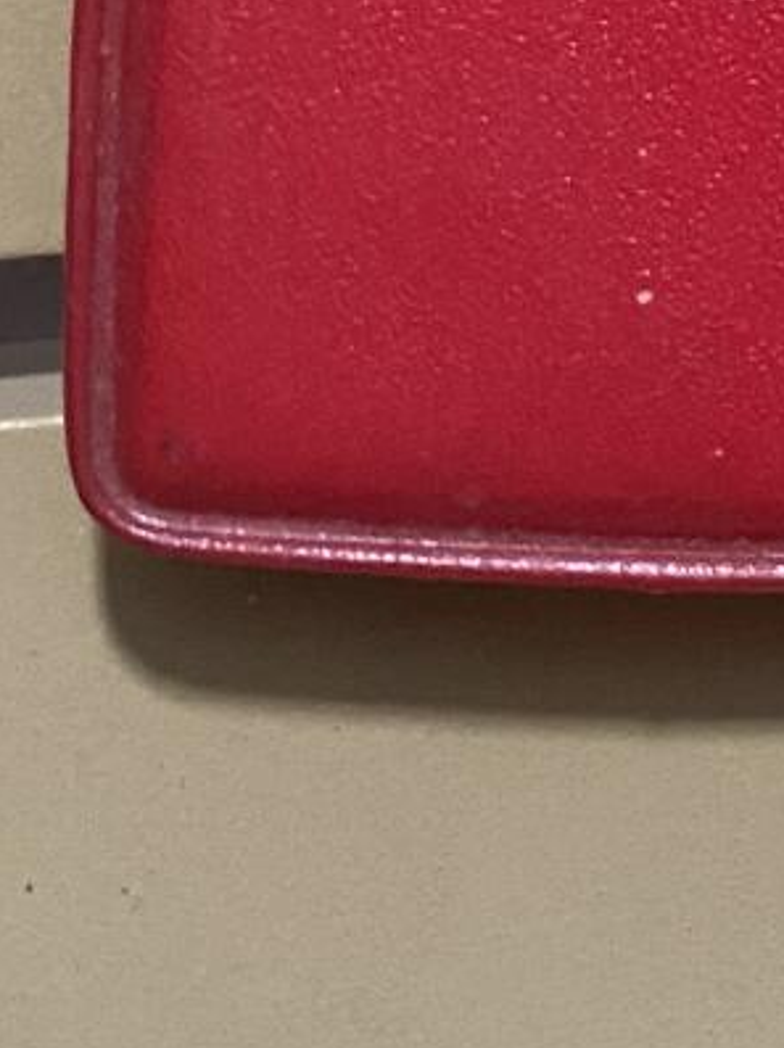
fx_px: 3569
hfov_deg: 11.1
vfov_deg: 15.9
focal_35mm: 118
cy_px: -298
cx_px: 1692
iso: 320
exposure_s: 1/50
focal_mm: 4.25
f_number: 1.8
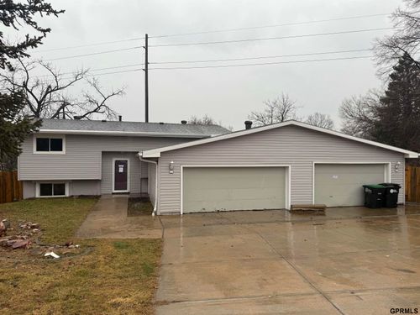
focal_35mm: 24
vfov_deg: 56.8
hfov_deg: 71.6
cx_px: 210
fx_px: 291
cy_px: 158
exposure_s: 1/222
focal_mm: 6.76
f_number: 1.78
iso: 64
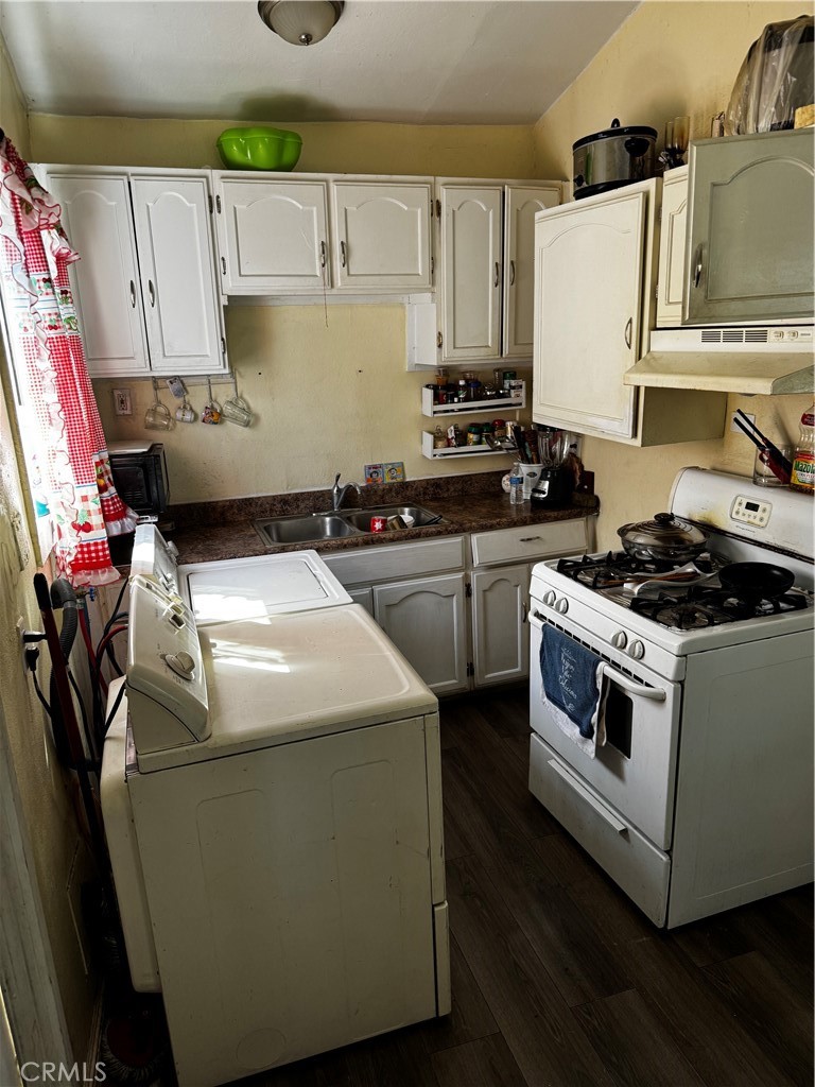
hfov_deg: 56.8
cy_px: 544
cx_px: 408
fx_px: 753
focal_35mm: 24
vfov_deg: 71.6
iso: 125
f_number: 1.78
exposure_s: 1/121
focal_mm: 6.76
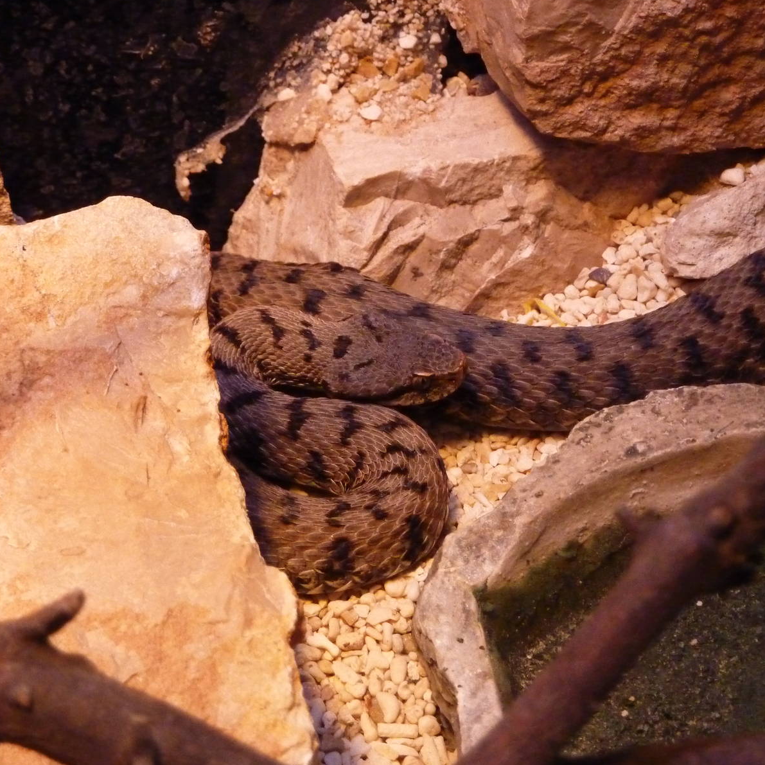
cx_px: 479
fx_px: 2850
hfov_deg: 15.3
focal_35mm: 114
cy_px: 382
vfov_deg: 15.3
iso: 800
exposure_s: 1/50
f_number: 4.3
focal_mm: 15.8
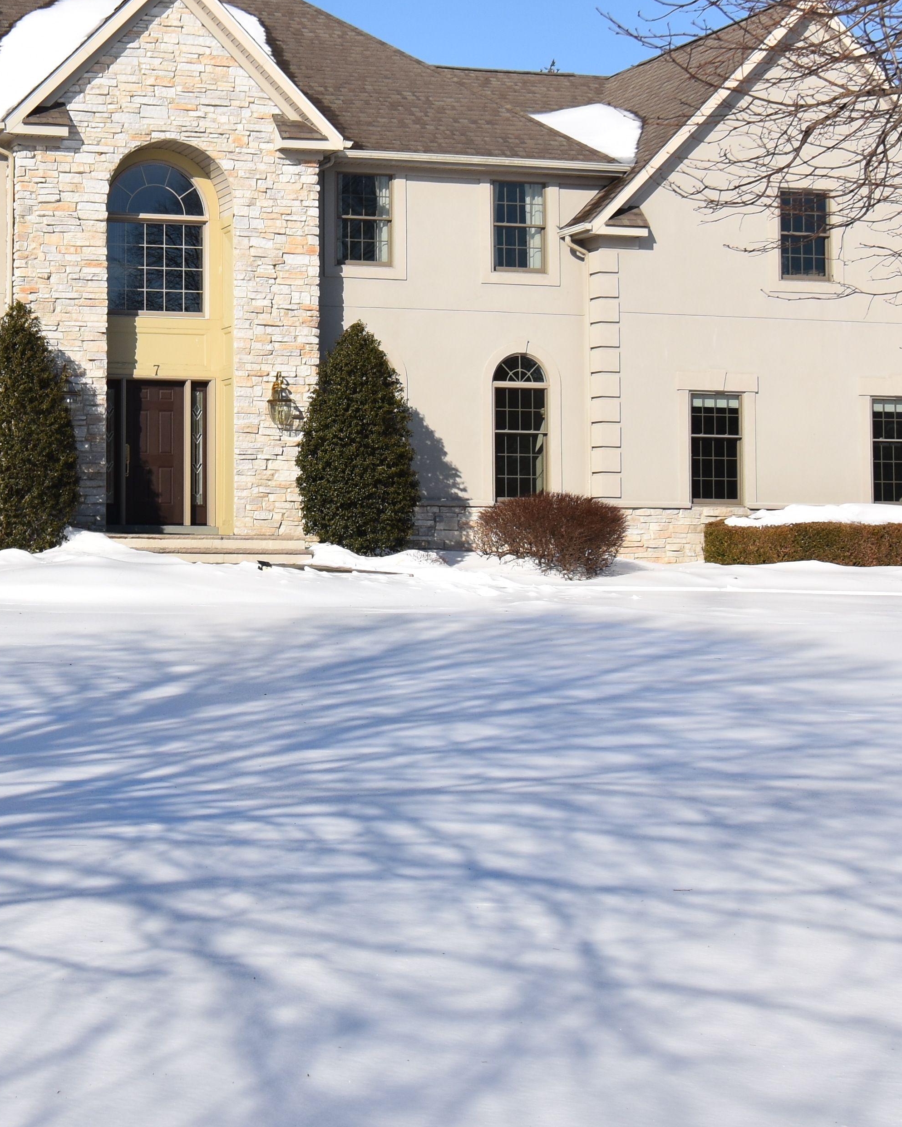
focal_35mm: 68
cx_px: 48
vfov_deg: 27.8
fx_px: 2269
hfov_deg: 21.8
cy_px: 424
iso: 140
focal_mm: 20
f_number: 8
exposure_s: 1/500
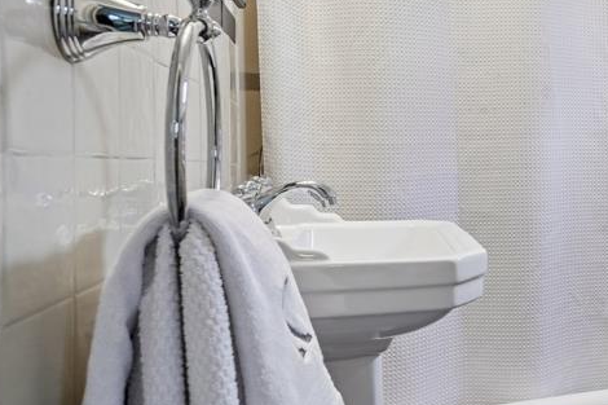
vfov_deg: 34.8
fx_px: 643
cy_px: 157
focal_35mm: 38
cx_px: 624
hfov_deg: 42.7
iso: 500
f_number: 8
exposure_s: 1/25
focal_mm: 17.5
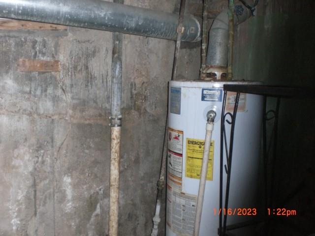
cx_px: 158
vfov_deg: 37.7
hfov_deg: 49.0
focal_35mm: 38
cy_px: 118
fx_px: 346
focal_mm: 6.3
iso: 200
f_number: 3.1
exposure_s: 1/60
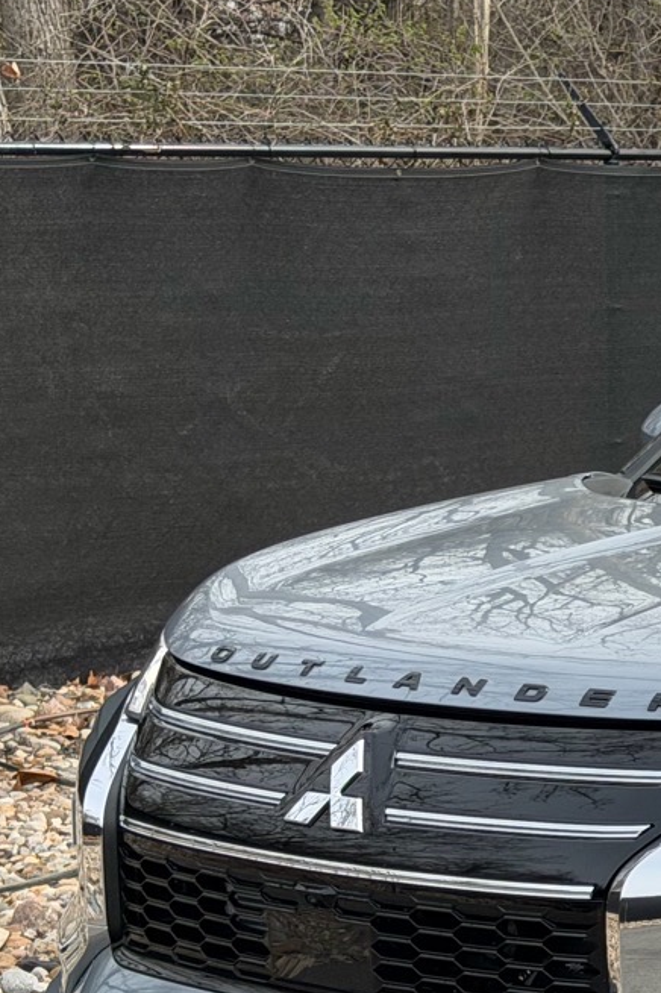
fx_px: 3363
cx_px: 1105
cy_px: 720
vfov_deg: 16.7
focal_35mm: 122
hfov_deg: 10.7
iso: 80
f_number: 1.78
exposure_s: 1/2415
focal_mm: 6.76
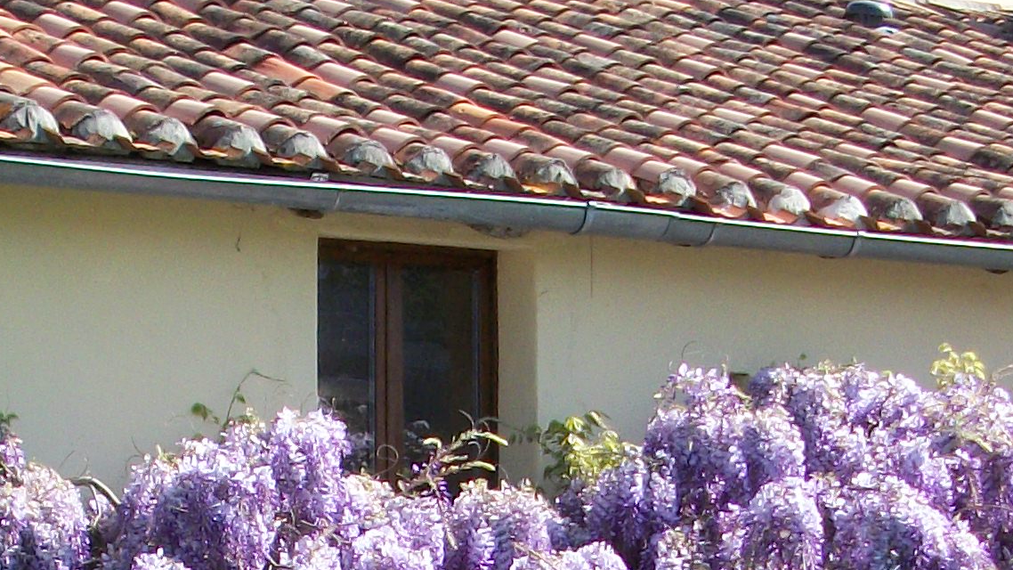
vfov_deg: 8.6
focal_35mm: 134
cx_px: 320
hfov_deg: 16.0
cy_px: 1069
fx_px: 3599
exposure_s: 1/640
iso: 80
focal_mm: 6.3
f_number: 3.1
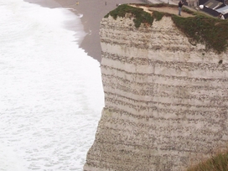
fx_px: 929
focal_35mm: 141
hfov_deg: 13.9
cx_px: 206
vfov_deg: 10.4
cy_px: -13
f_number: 3.8
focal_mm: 10.7
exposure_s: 1/155
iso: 80
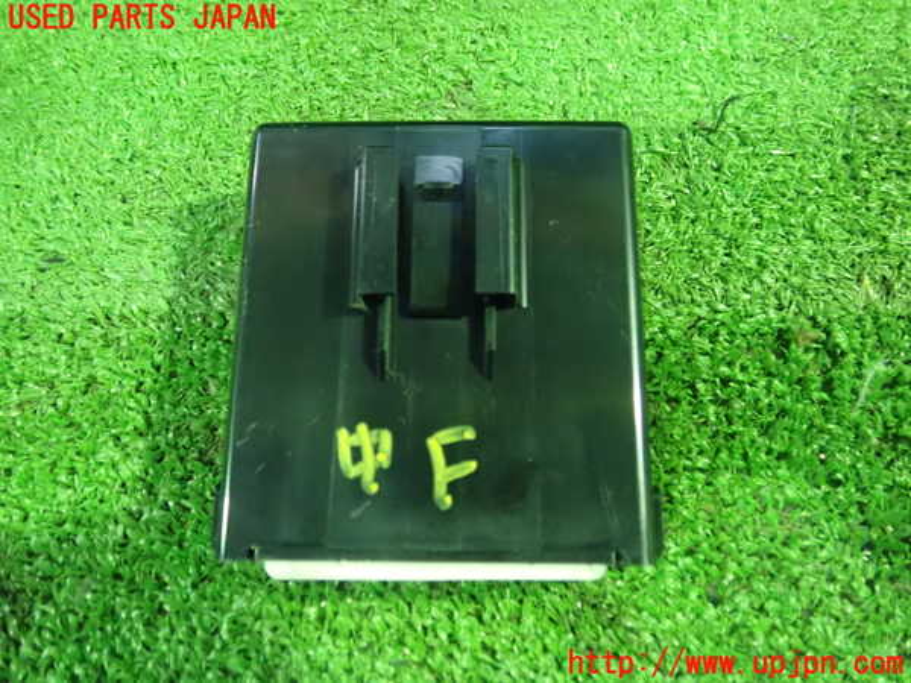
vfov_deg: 46.8
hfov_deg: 60.0
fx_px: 790
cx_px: 456
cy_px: 342
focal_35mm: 30
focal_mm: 5.5
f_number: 2.3
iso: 1600
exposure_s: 1/30
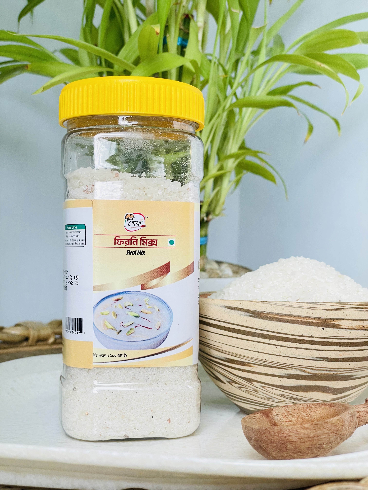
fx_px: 737
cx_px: 184
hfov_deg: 28.0
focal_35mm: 52
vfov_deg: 36.8
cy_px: 245
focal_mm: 6
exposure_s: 1/99
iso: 80
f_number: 2
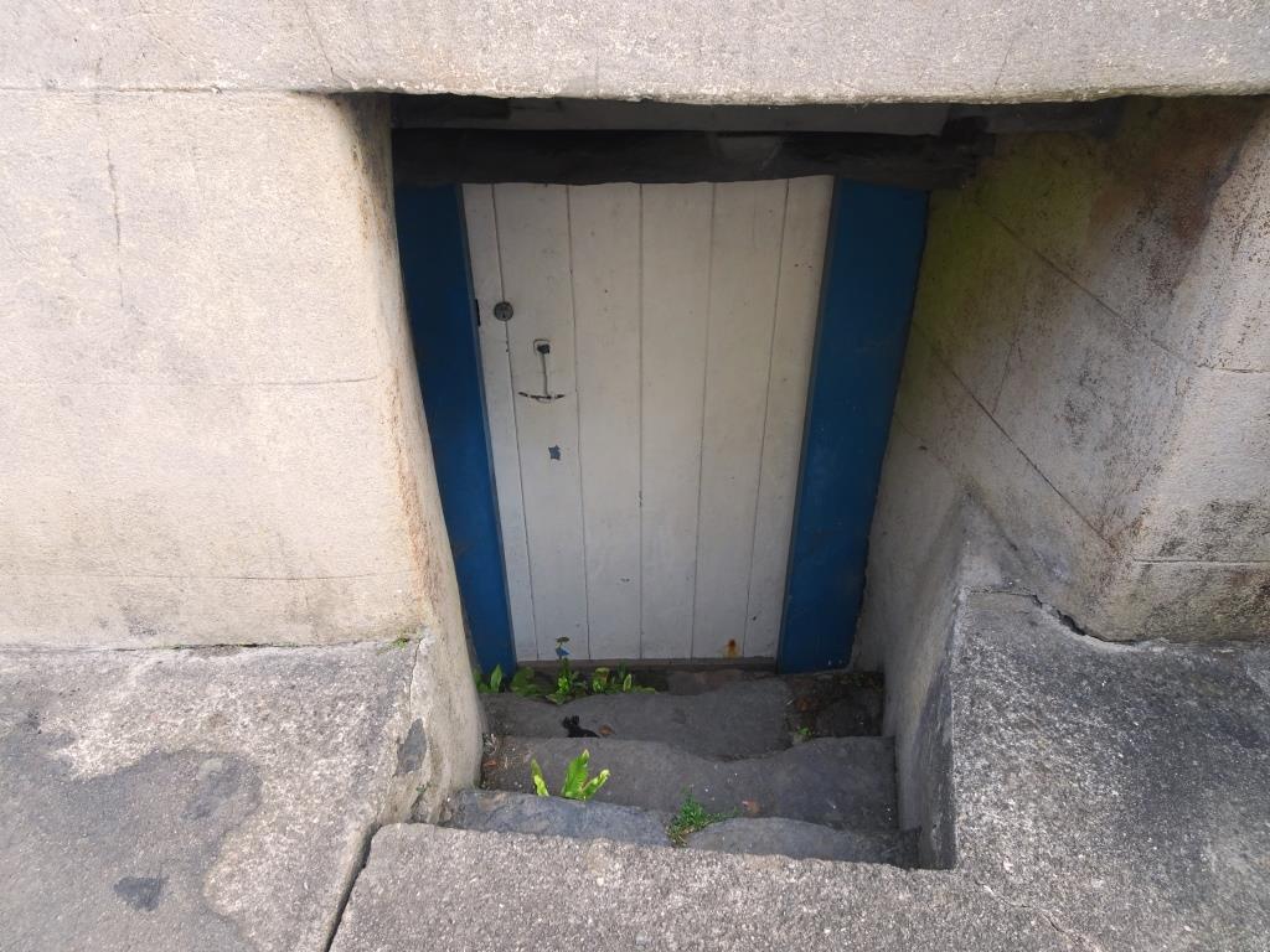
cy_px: 476
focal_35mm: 24
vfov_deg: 56.8
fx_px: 881
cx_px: 635
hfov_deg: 71.6
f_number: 3.5
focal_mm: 4.1
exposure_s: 1/100
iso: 80
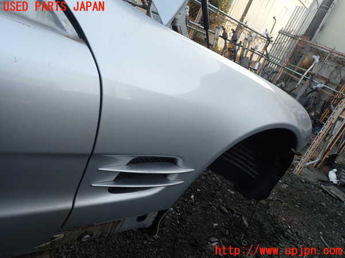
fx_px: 249
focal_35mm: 25
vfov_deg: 54.9
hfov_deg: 69.4
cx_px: 172
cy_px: 129
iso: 100
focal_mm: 4.5
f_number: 2.8
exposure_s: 1/200
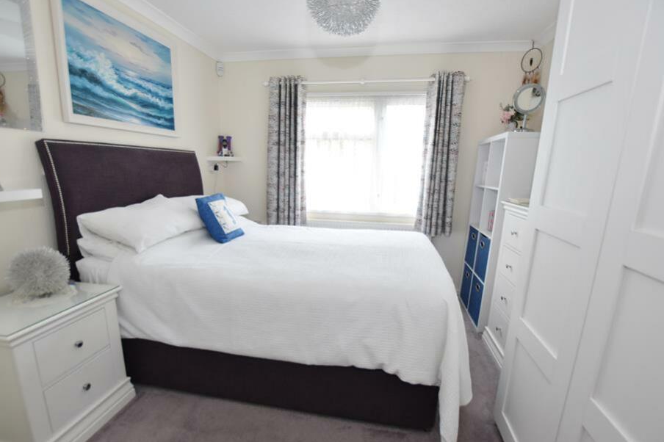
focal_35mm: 17
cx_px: 317
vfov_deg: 70.3
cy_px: 237
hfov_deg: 93.2
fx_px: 313
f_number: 3.5
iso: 800
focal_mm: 10
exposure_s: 1/160
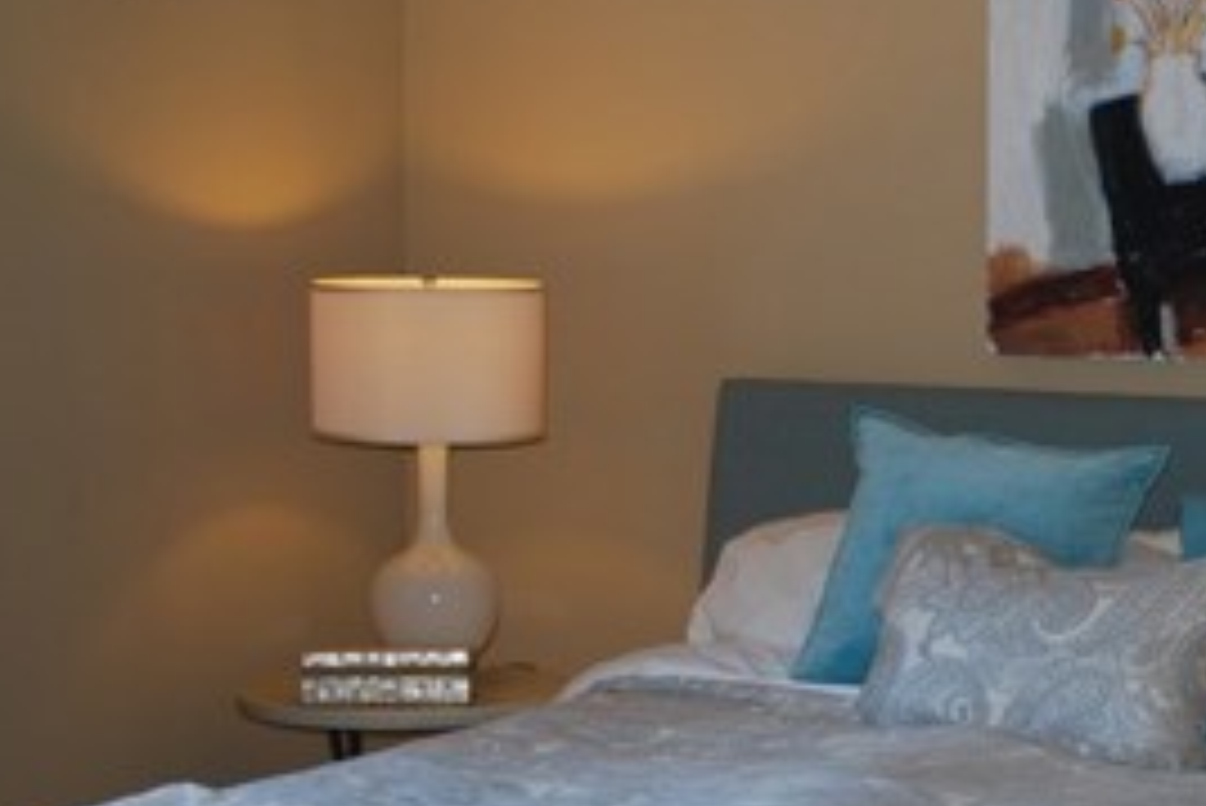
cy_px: 572
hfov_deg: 20.8
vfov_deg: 14.7
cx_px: 1328
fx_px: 3117
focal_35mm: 93
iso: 200
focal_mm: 26
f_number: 4.2
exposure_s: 1/60
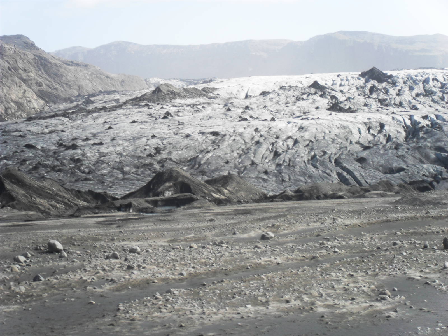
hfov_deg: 18.7
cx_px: 224
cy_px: 168
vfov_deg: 14.1
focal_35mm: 105
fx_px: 1359
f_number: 5.8
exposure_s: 1/250
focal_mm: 18.9
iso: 100
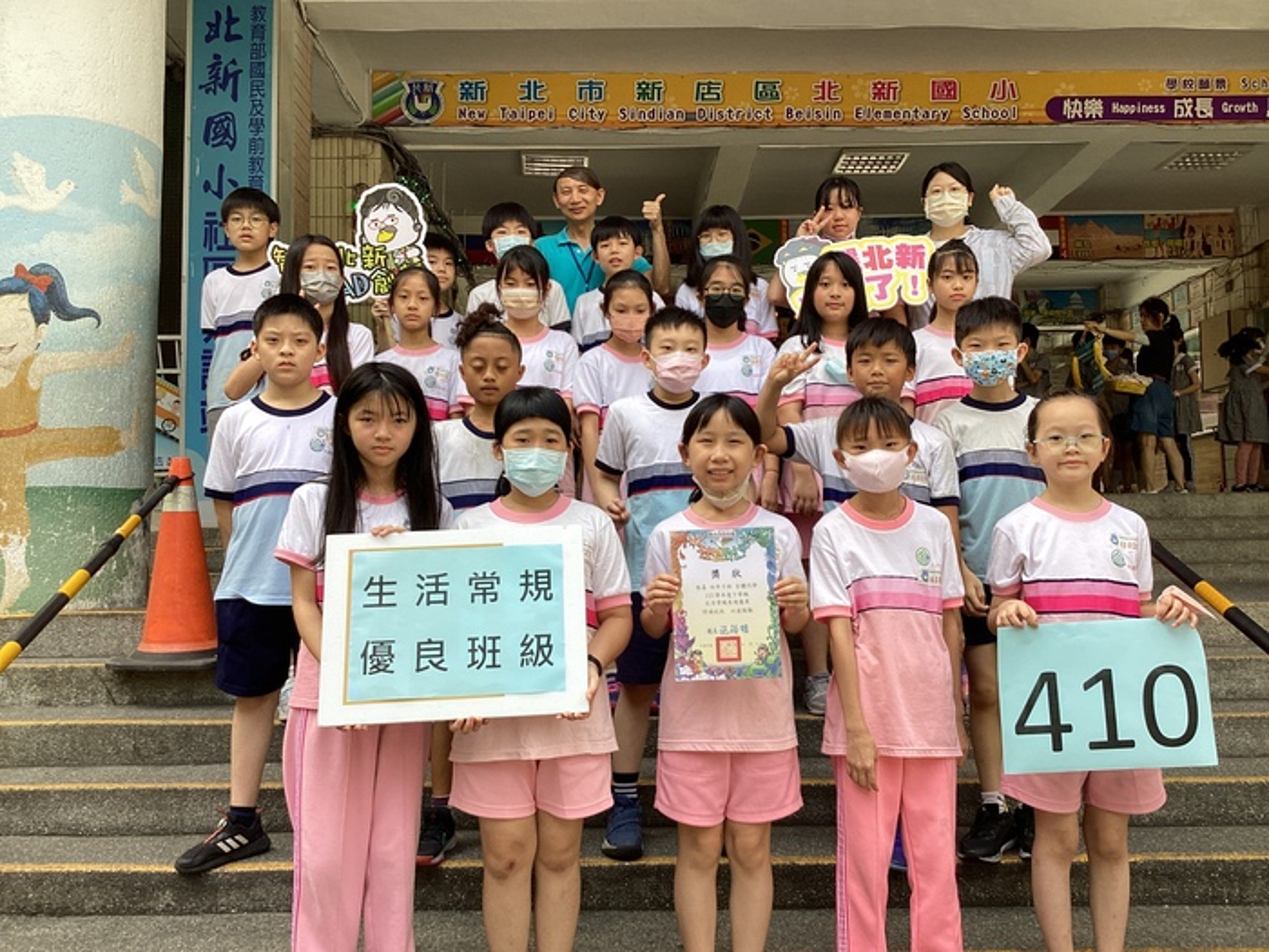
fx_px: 1136
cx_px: 634
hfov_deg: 58.4
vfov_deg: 45.4
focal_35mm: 31
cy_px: 476
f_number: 2.4
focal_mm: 3.3
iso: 25
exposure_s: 1/166
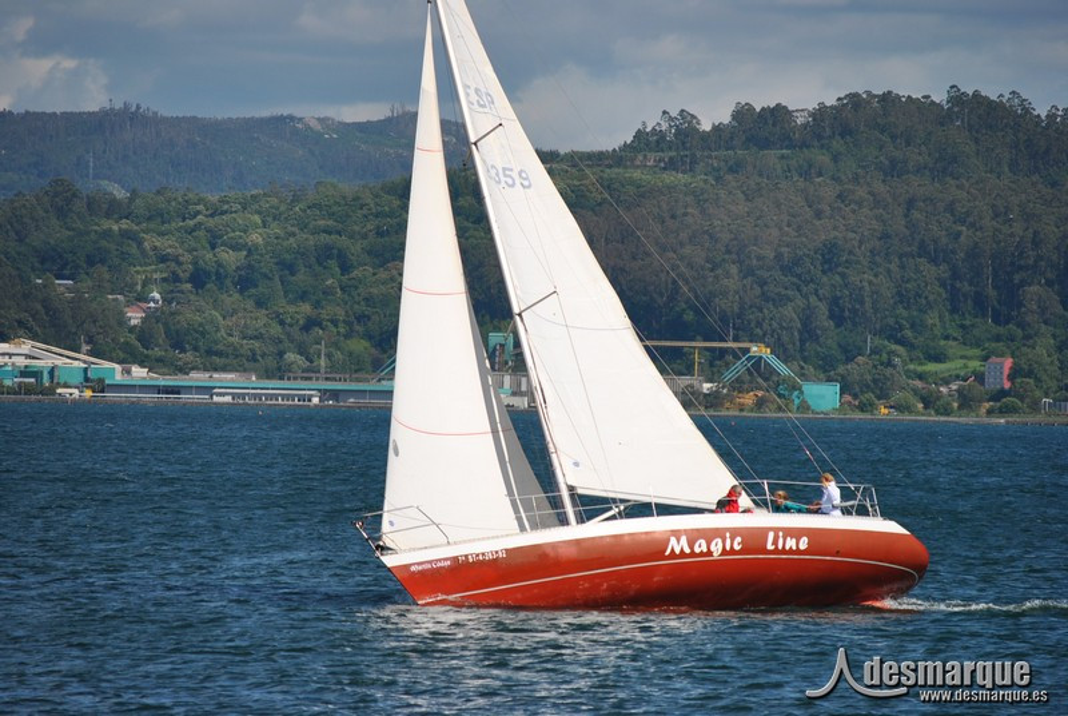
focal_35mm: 248
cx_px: 534
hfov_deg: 8.3
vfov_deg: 5.6
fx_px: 7353
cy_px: 358
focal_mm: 165
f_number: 5.3
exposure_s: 1/800
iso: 100
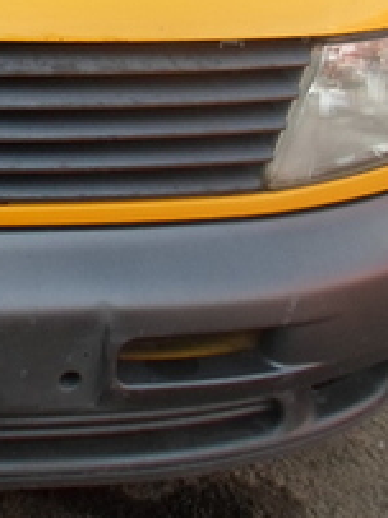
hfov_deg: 18.0
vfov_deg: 24.2
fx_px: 1107
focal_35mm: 74
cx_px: -168
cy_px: -87
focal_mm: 4.5
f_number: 2.5
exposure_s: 1/250
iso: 80
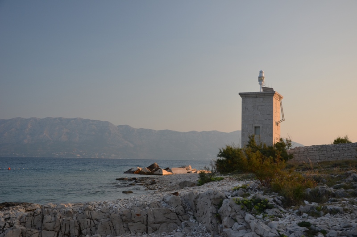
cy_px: 118
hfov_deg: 49.6
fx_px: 386
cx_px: 178
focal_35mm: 39
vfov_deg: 34.1
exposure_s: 1/160
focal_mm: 26
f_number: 6.3
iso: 200
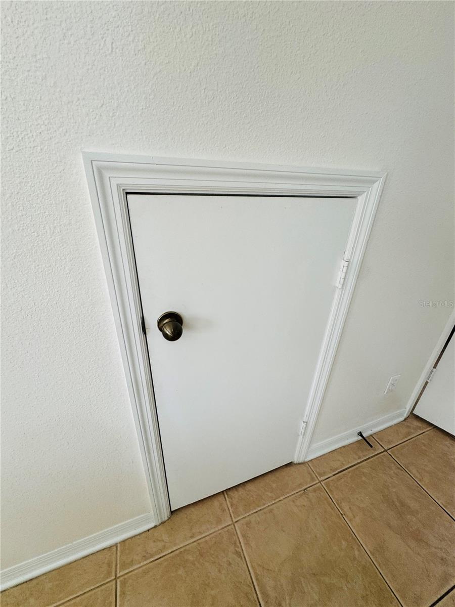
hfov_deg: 85.7
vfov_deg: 102.1
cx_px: 228
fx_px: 245
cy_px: 304
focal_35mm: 14
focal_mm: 2.22
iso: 125
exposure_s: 1/120
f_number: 2.2
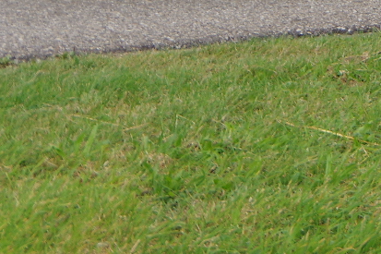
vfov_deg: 4.8
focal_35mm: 279
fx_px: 2951
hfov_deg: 7.2
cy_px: -335
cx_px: 657
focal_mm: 40
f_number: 5.6
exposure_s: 1/400
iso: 200
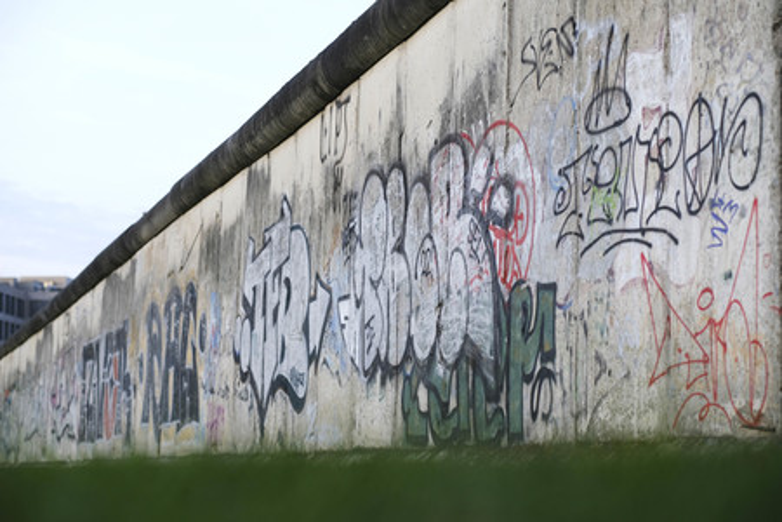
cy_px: 261
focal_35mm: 84
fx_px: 1825
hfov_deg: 24.2
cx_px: 391
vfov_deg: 16.3
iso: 400
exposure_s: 1/1800
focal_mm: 56
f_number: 2.2
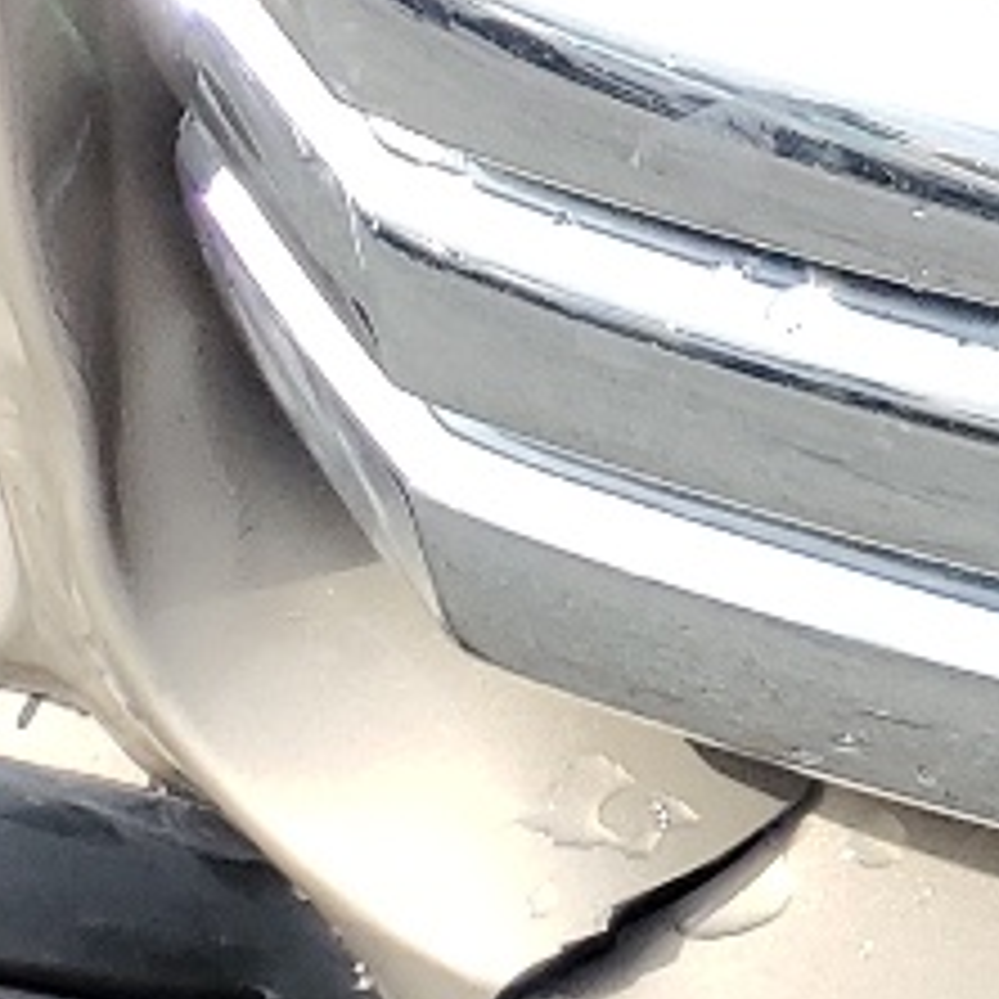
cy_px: -1602
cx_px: 2961
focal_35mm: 166
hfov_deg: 8.7
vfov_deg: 9.2
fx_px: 5420
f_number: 1.5
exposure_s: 1/1429
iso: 50
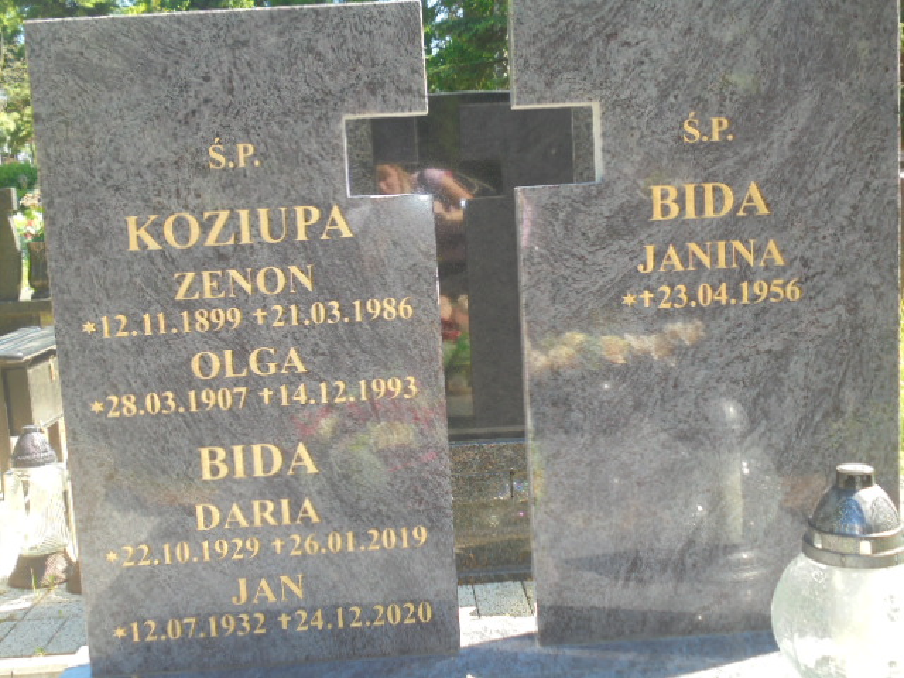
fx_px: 1123
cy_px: 339
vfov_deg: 33.6
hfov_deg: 43.9
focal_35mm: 43
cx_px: 452
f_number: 4.5
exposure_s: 1/80
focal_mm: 7.8
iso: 100
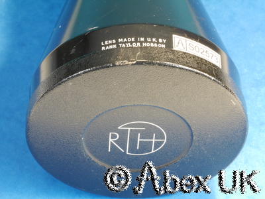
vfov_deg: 8.1
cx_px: 132
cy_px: 100
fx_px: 1409
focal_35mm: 184
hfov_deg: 10.7
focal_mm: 92
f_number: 22
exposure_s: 2.5
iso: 800
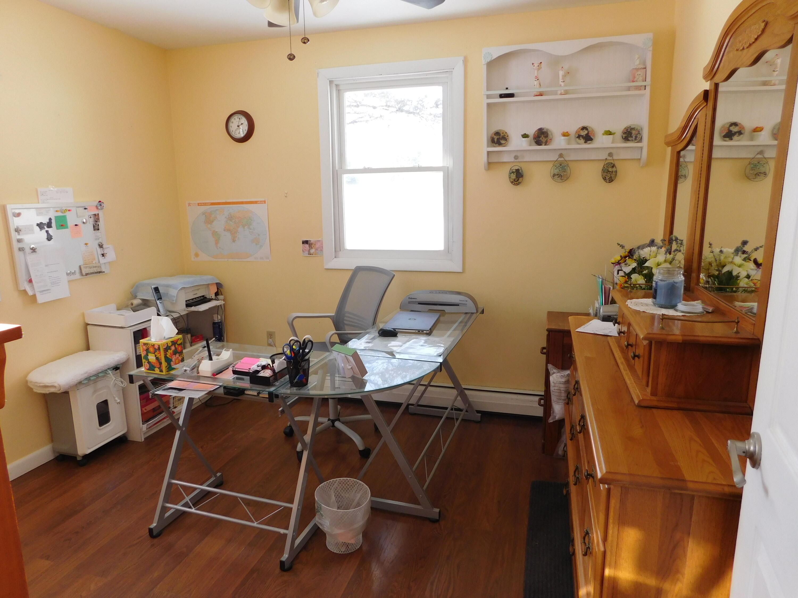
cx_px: 399
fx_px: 530
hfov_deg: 73.9
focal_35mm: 23
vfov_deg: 58.9
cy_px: 299
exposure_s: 1/160
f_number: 3
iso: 125
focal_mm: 4
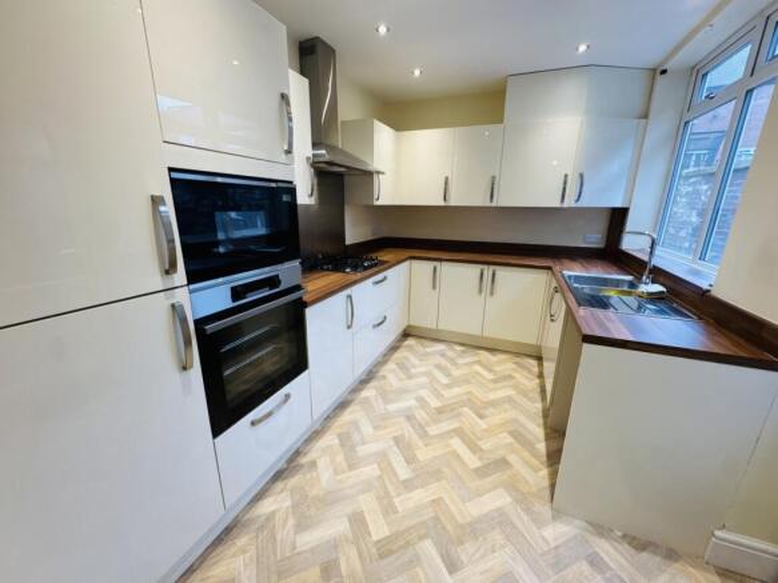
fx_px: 315
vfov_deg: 85.7
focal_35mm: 14
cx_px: 389
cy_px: 292
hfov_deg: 102.1
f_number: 2.2
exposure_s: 1/100
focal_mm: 2.22
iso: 200
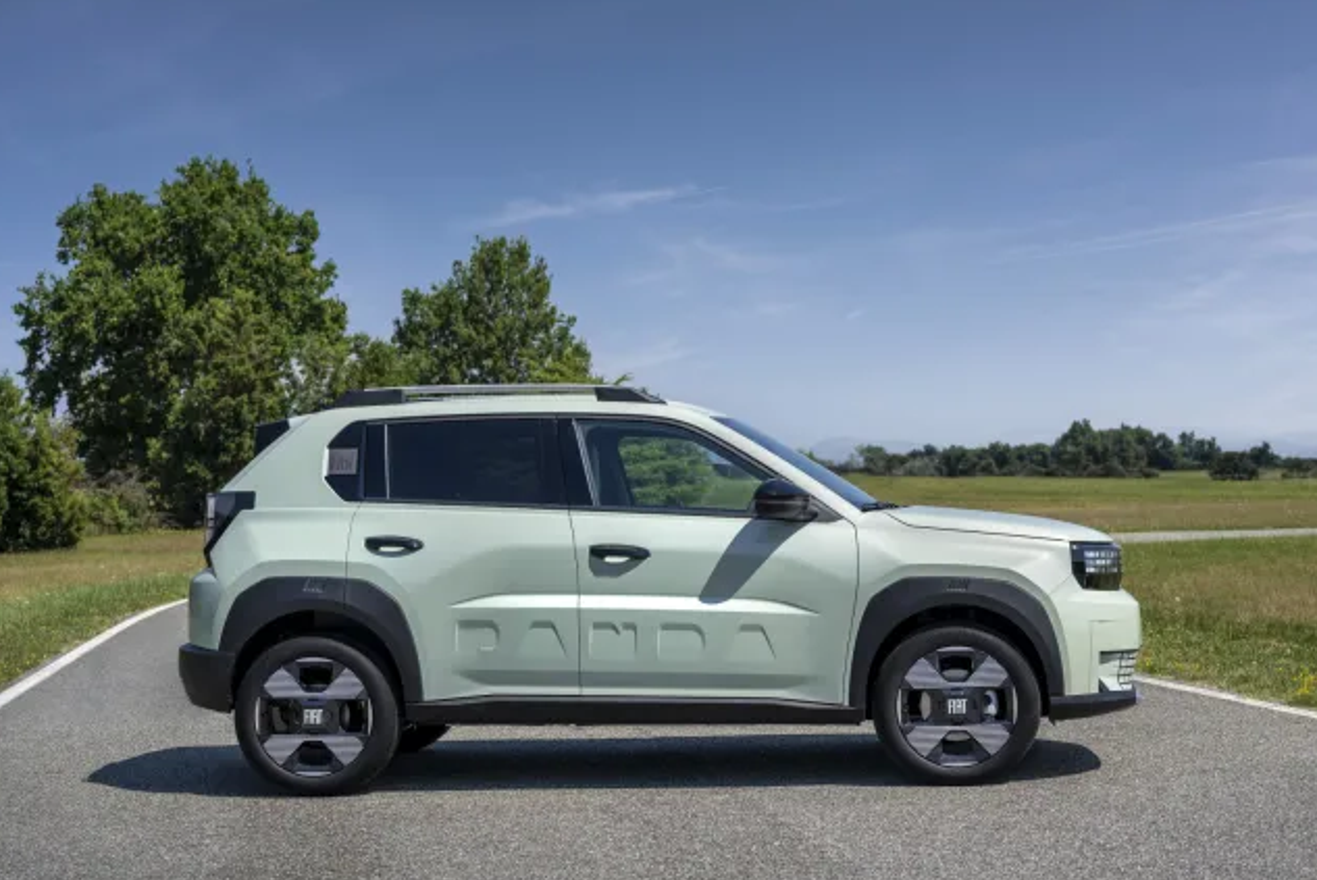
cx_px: 726
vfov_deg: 22.6
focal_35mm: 60
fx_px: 2196
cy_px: 504
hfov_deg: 33.4
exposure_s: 1/1000
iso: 64
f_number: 5
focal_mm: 50
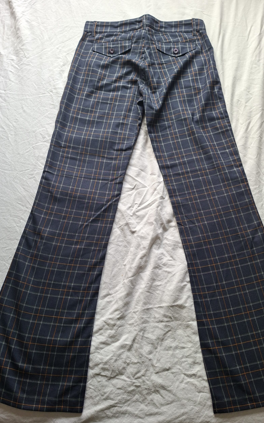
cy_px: 215
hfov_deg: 49.1
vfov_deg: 72.5
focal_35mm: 25
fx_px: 288
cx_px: 151
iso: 100
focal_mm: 5.54
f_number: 1.8
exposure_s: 1/100
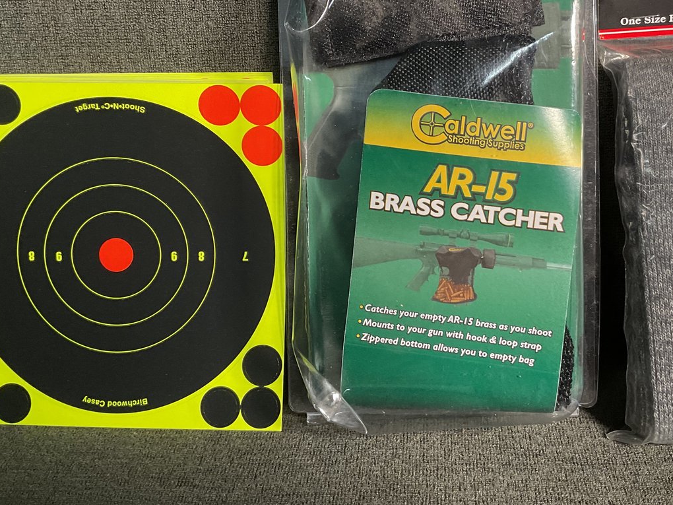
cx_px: 421
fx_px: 836
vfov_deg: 33.3
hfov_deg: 43.5
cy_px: 163
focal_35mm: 43
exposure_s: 1/60
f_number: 1.8
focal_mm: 3
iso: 80
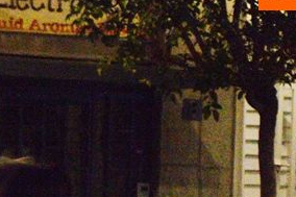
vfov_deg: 3.0
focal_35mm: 462
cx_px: -170
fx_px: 3796
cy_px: 274
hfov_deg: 4.4
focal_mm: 92
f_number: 5.6
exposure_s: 1/125
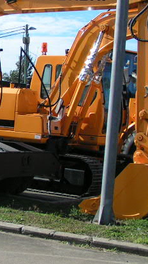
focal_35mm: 95
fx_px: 663
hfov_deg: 12.4
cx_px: -37
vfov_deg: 22.4
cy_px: 89
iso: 50
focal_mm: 6.9
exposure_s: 1/400
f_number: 5.6
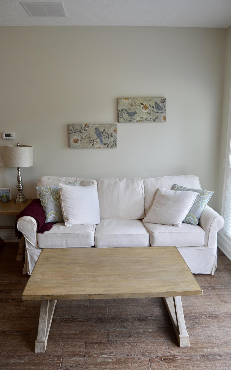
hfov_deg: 44.5
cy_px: 185
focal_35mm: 28
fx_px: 282
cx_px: 108
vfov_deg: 66.5
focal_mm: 18
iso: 400
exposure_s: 1/100
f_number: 5
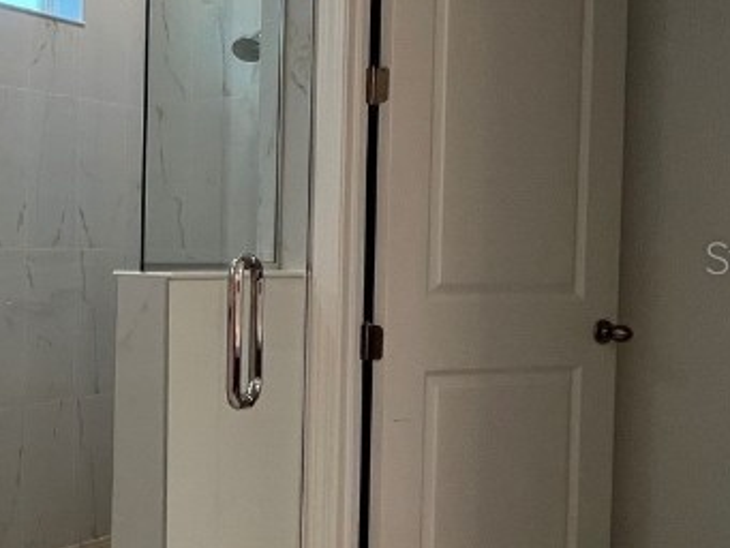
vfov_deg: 36.8
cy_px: 257
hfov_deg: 35.2
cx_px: -188
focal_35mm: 39
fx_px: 823
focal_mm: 1.57
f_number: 1.8
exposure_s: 1/120
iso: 80
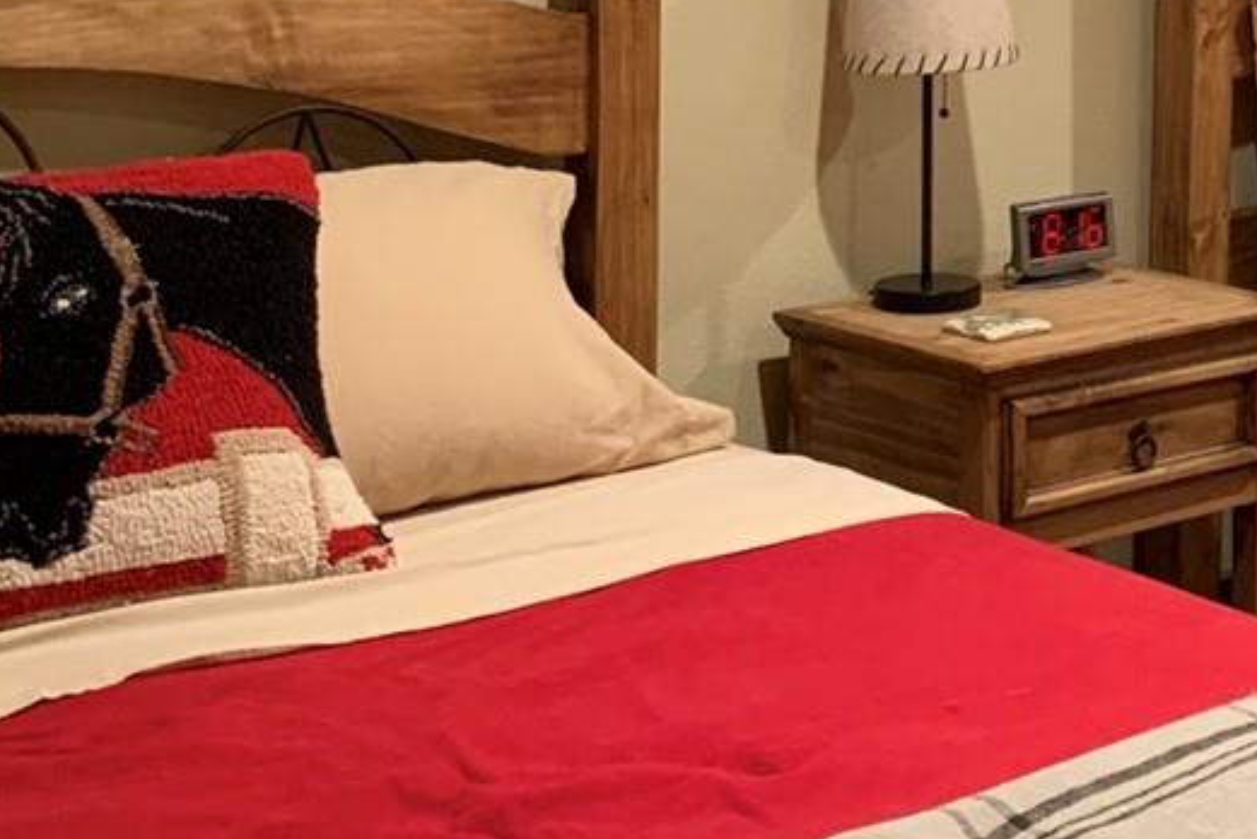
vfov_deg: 15.9
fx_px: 2900
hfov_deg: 23.2
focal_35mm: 83
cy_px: -123
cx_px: 1344
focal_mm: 4.25
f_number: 1.8
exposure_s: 1/40
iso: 320
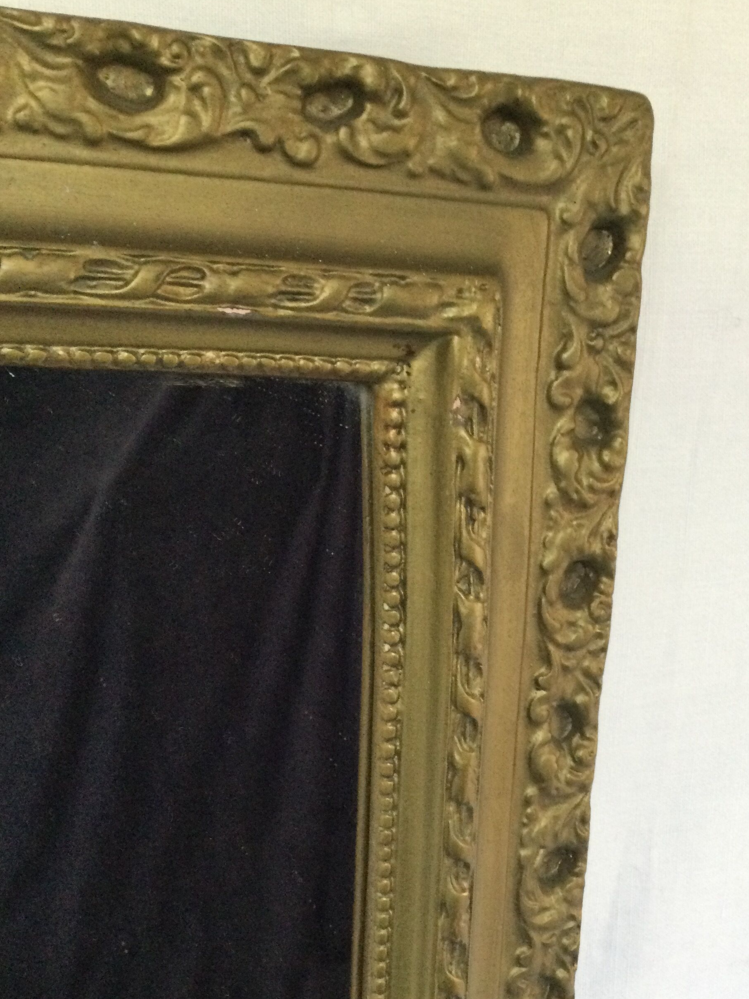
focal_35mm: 42
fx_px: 1212
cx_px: 453
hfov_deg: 34.2
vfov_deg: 44.5
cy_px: 620
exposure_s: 1/33
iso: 200
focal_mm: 3.3
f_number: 2.4
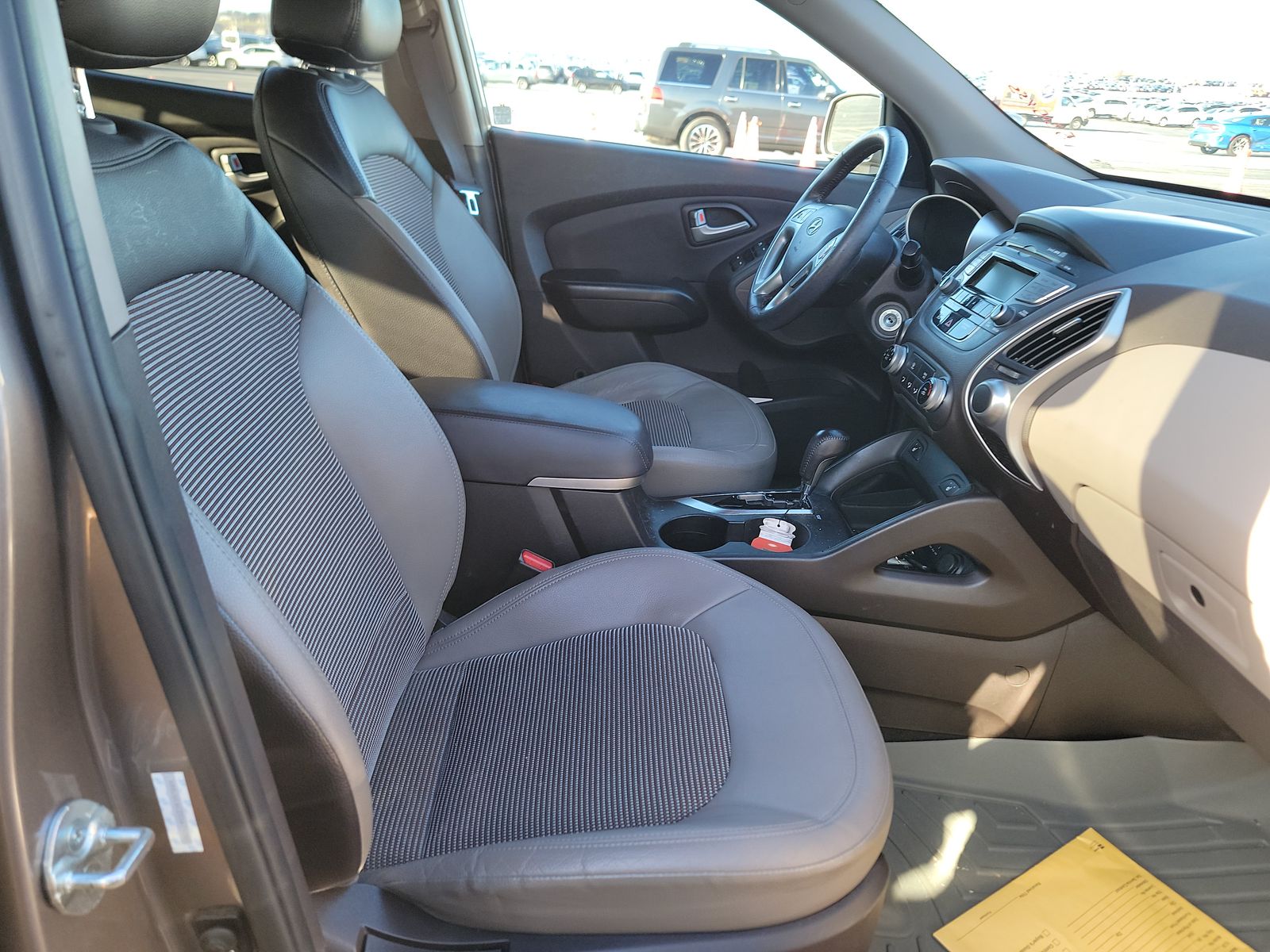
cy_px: 476
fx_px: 881
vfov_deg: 56.8
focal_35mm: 24
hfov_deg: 71.6
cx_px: 635
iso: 84
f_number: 1.8
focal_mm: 6.7
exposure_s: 1/59
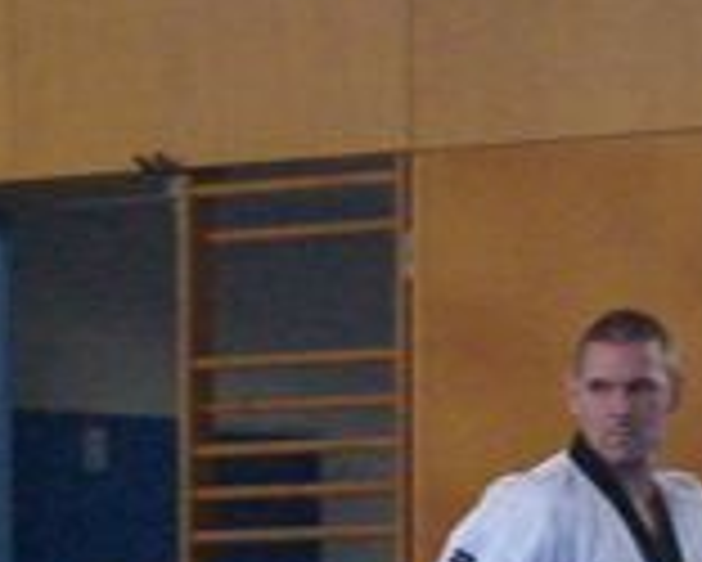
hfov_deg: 7.1
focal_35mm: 272
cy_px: 629
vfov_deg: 5.7
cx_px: 558
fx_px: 5655
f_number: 4
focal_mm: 14.2
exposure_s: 1/60
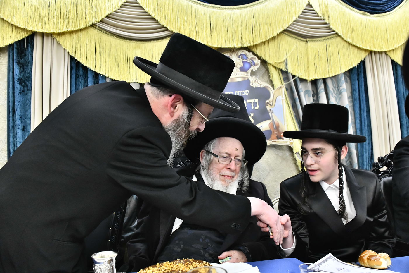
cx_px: 204
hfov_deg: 65.5
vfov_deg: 46.4
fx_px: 318
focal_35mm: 28
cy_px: 136
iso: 4000
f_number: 5.6
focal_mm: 28
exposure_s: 1/160
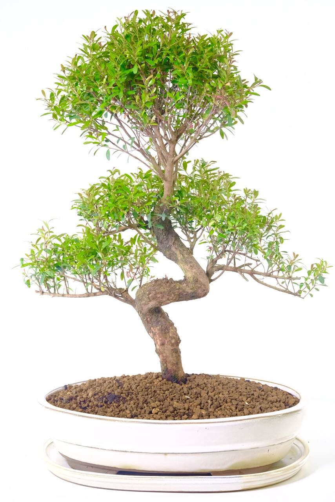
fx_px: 1339
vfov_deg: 21.2
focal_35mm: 96
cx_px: 168
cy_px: 251
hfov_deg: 14.3
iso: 1600
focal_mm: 63.8
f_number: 8
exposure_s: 1/25
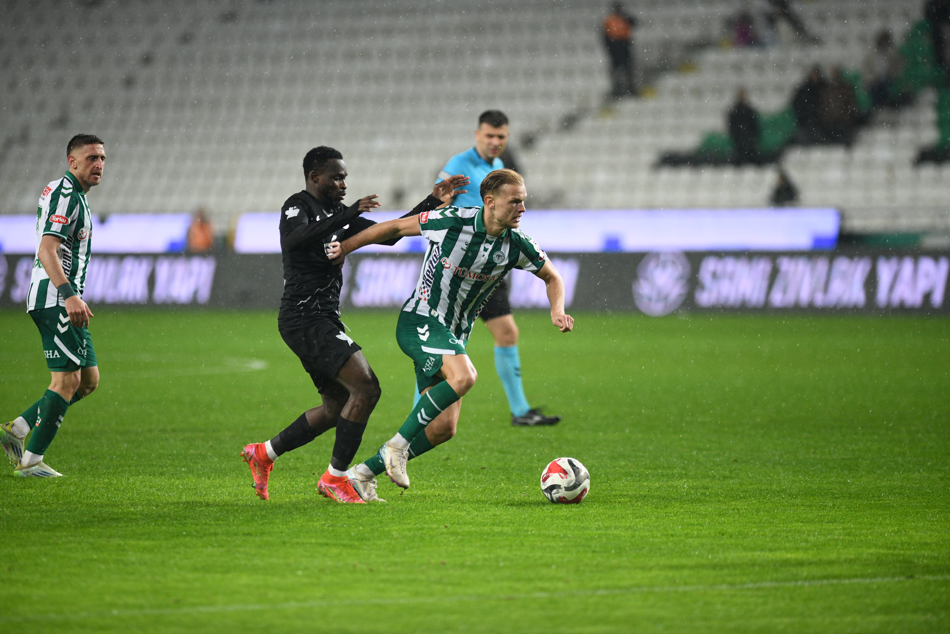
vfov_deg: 4.6
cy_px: 317
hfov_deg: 6.9
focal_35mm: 300
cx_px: 475
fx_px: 7916
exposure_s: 1/1250
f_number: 2.8
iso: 2000
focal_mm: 300
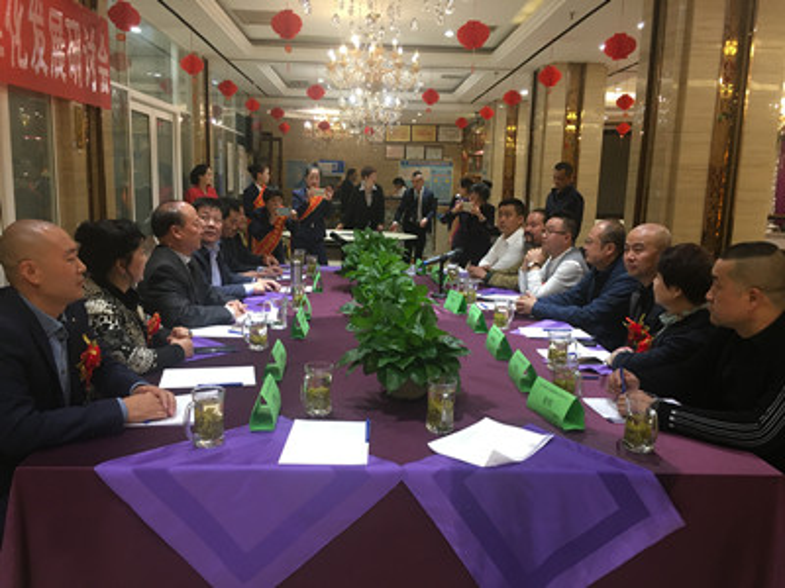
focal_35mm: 29
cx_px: 392
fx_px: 658
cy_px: 294
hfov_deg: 61.7
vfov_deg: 48.2
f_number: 2.2
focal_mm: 4.15
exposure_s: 1/33
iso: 125
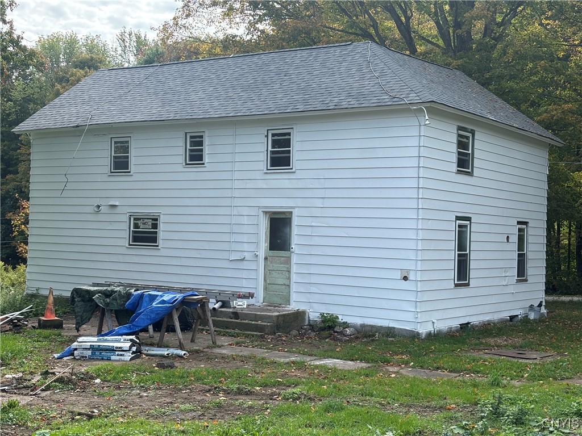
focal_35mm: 52
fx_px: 874
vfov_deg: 28.0
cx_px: 291
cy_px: 218
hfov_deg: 36.8
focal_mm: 5.96
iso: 32
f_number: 1.6
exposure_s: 1/1058
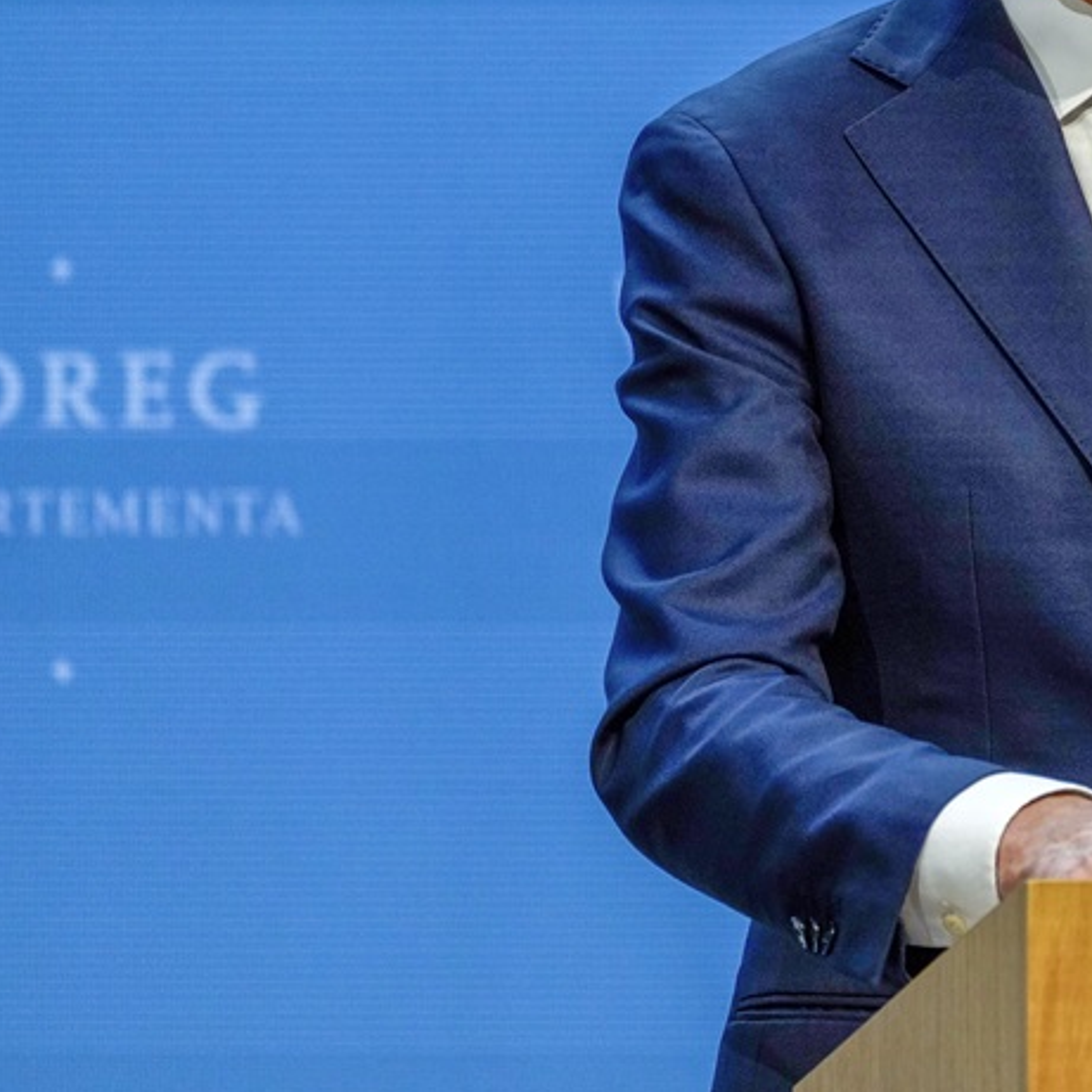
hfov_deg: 1.9
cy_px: 297
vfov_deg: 1.9
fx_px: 33692
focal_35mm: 944
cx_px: 1099
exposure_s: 1/200
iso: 1000
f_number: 5.6
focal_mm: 400
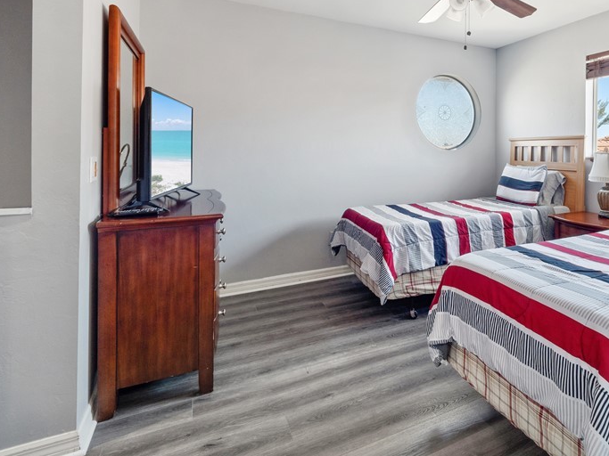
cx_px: 448
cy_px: 163
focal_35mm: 21
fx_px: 369
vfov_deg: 62.3
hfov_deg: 74.1
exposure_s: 1/5
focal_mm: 7
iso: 200
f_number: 7.1
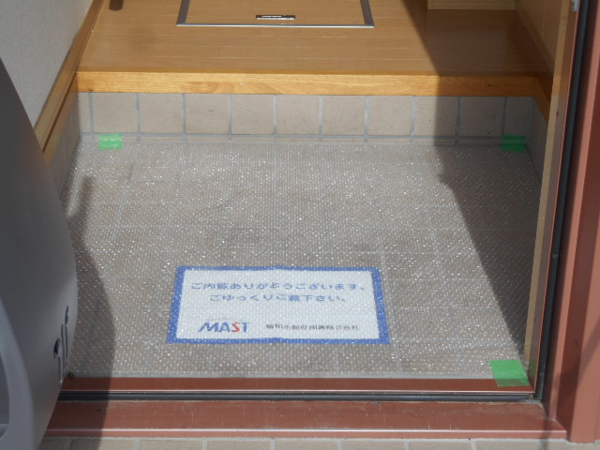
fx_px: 1317
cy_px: 225
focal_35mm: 76
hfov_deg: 25.7
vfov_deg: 19.4
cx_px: 300
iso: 80
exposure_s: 1/320
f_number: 5.8
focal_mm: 13.5
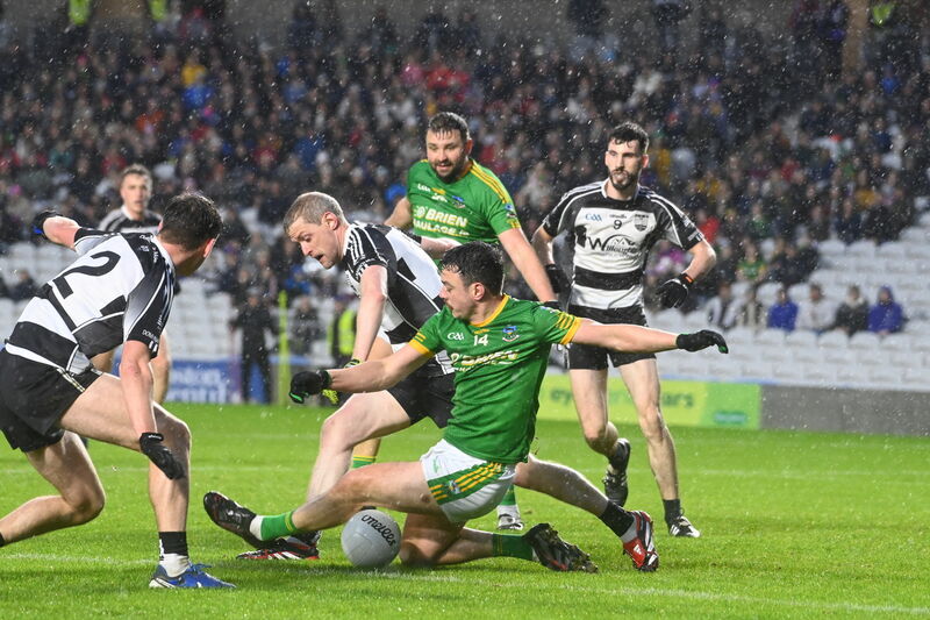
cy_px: 310
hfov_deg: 9.4
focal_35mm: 220
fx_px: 5682
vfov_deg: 6.2
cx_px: 465
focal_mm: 220
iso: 6400
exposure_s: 1/800
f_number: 5.6
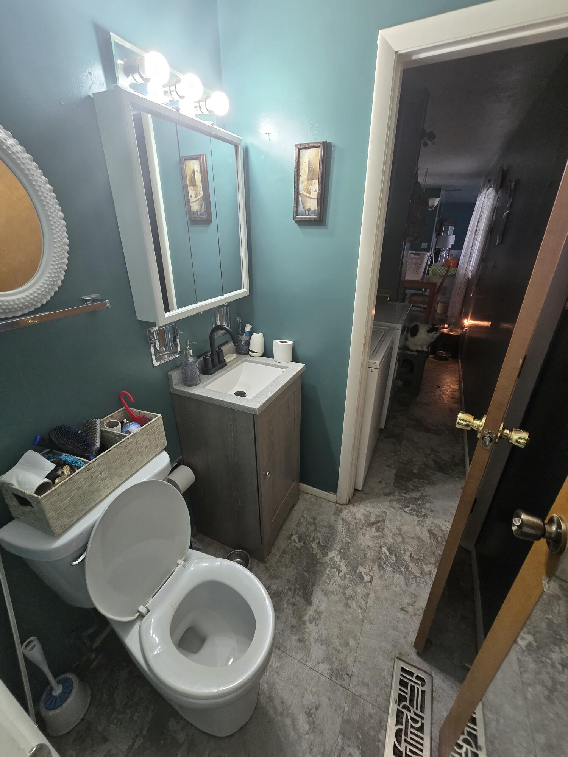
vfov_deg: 106.2
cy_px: 378
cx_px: 284
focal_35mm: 13
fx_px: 284
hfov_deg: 89.9
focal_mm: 2.2
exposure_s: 1/60
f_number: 2.2
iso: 200
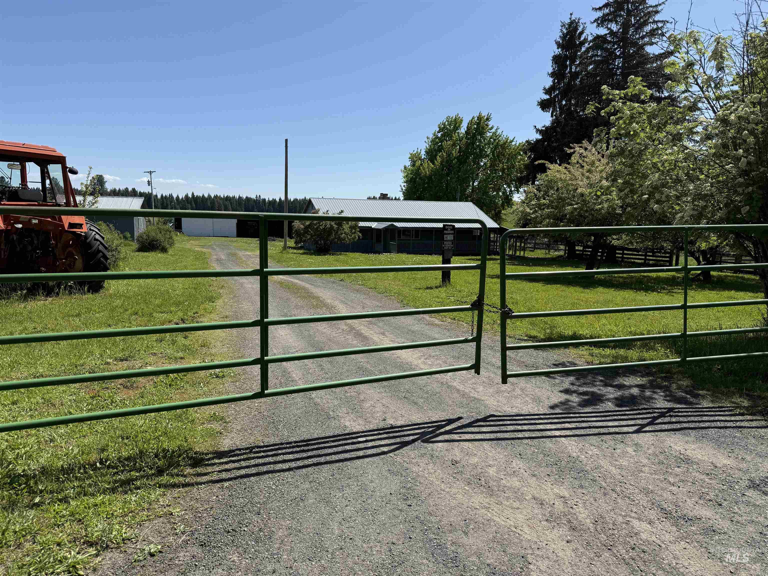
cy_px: 288
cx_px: 384
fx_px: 532
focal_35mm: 24
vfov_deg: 56.8
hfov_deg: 71.6
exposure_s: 1/4405
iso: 80
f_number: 1.78
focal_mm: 6.76
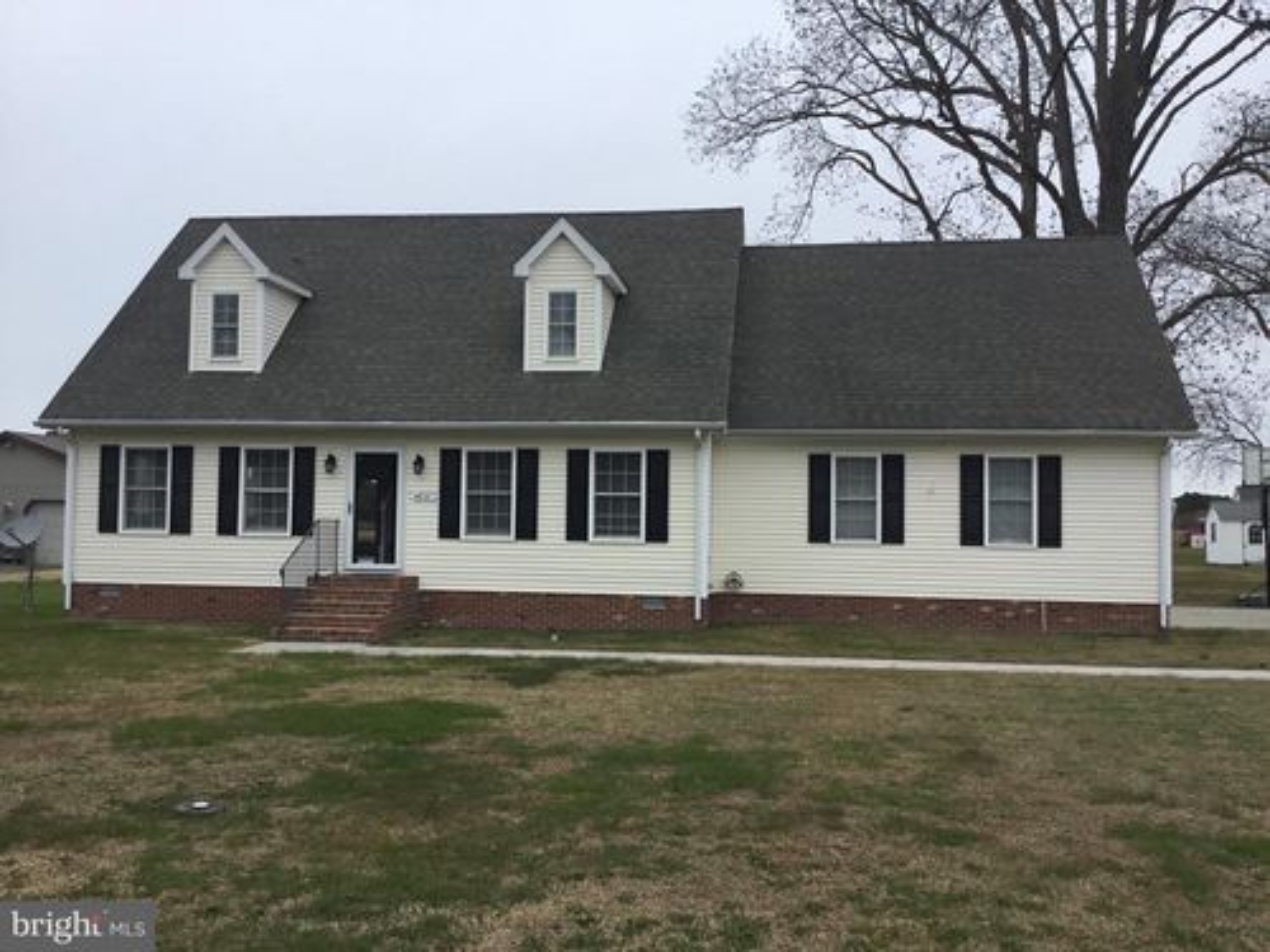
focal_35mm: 31
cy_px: 476
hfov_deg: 58.4
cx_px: 635
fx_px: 1137
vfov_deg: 45.4
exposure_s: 1/539
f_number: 2.4
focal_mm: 3.3
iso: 25
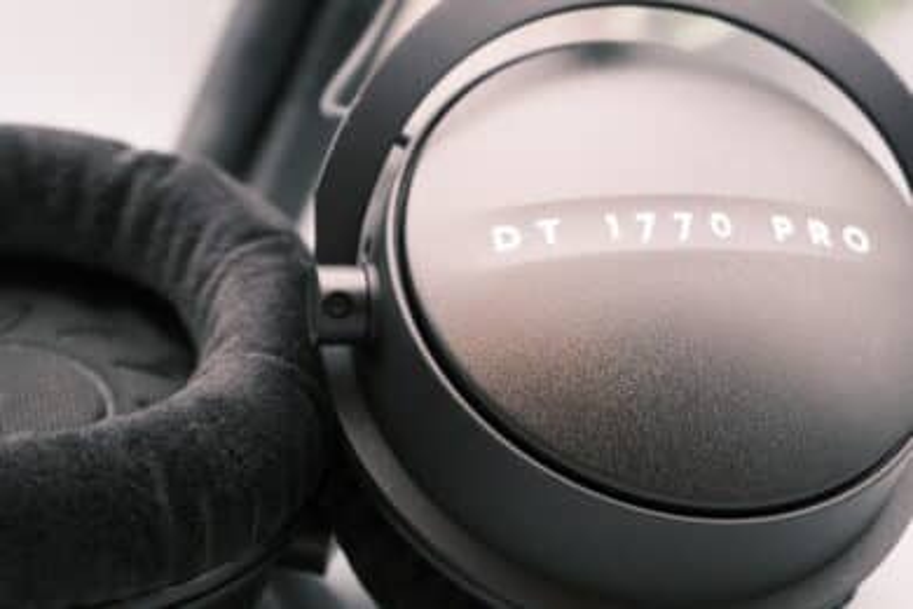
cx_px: 456
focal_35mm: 75
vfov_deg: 18.2
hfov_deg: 27.0
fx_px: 1902
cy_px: 304
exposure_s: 1/150
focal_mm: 50
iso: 1600
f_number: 4.8
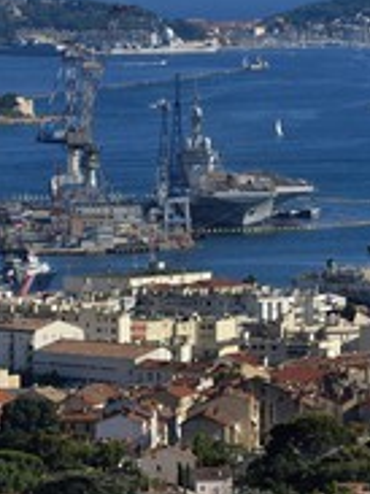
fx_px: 6292
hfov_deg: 3.4
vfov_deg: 4.5
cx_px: 305
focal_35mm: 441
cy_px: 167
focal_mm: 200
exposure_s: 1/250
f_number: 14
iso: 200
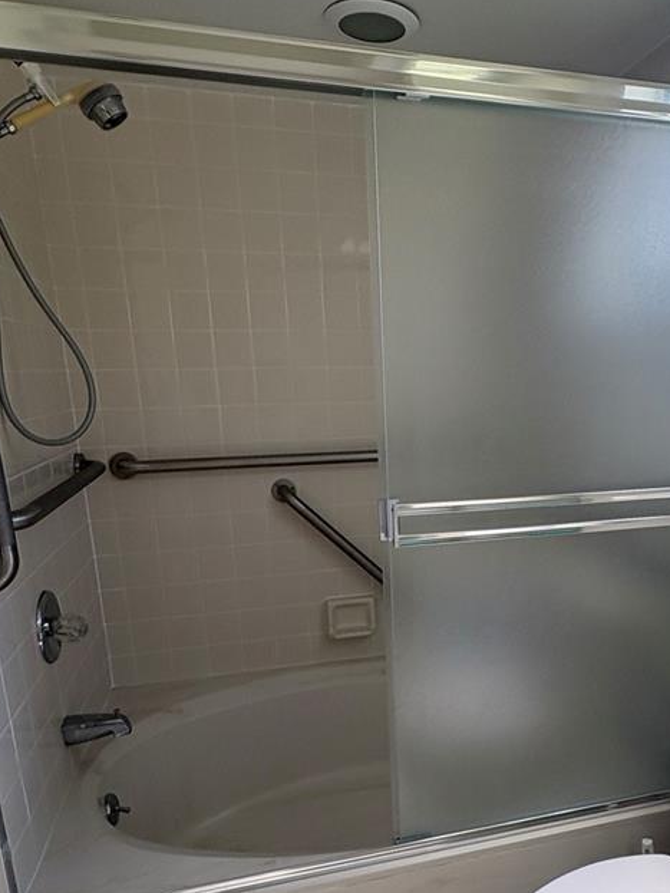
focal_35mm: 27
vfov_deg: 64.6
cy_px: 543
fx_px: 696
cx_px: 462
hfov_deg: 50.2
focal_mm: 2.22
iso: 80
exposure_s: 1/120
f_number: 2.2
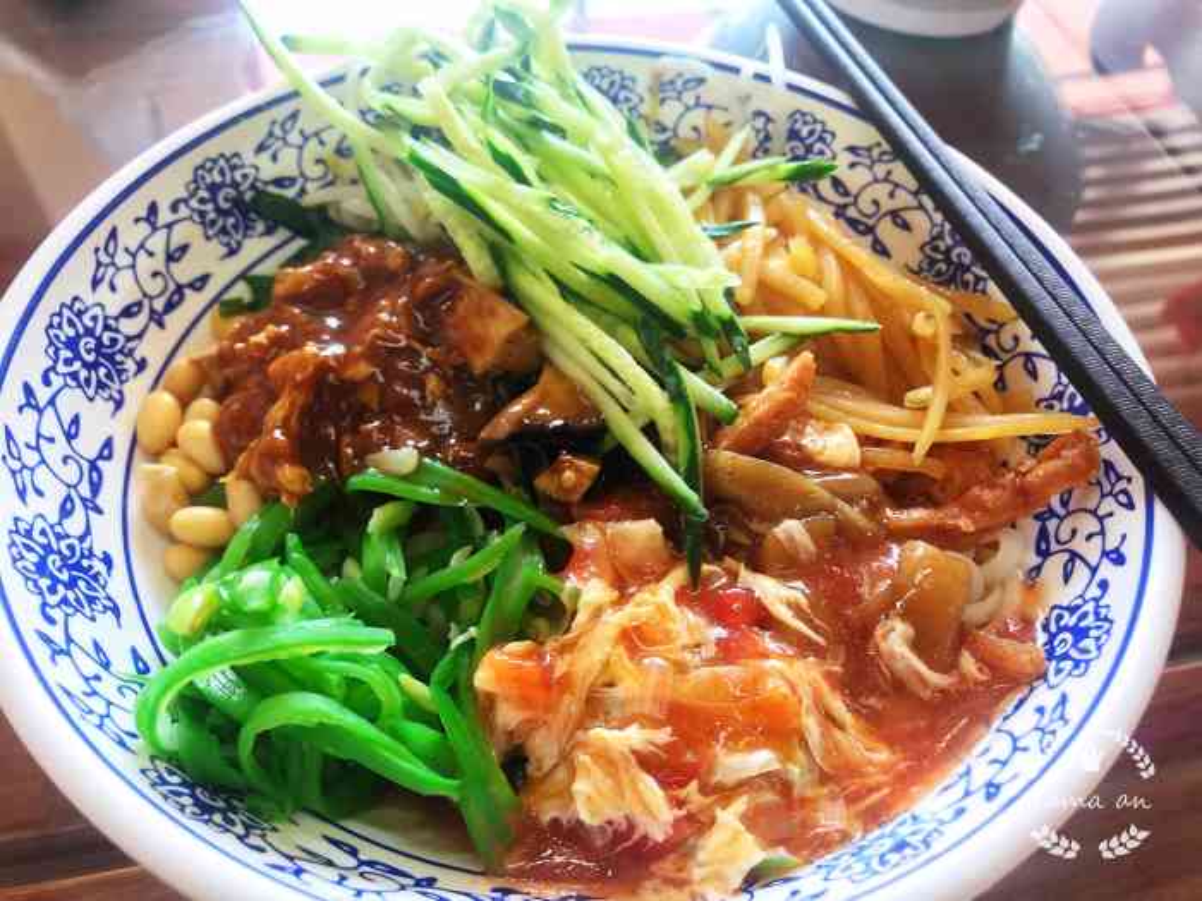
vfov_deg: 49.7
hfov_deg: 63.4
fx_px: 972
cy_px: 450
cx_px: 601
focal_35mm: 28
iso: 20
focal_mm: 3.99
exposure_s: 1/33
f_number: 1.8
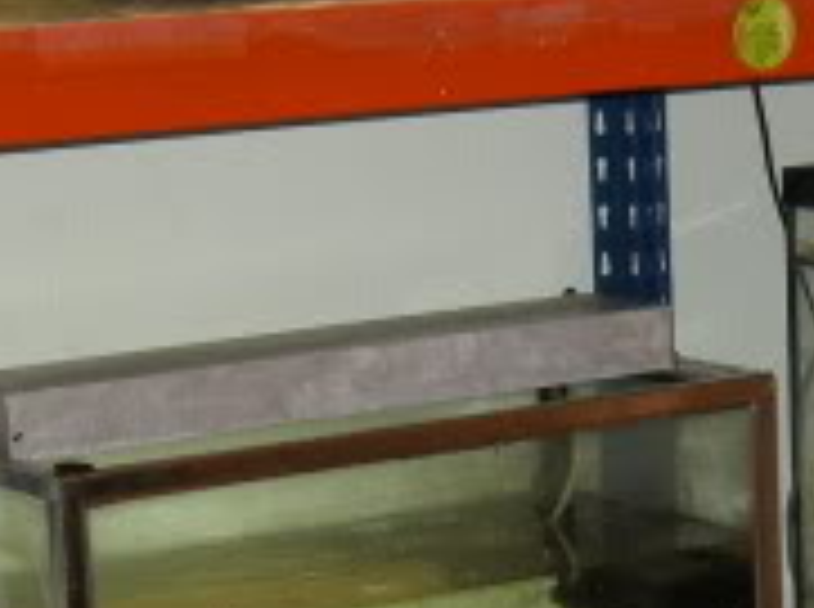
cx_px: 711
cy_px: 653
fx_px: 3638
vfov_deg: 9.5
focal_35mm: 155
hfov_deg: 12.7
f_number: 2.7
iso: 64
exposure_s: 1/30
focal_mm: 7.5
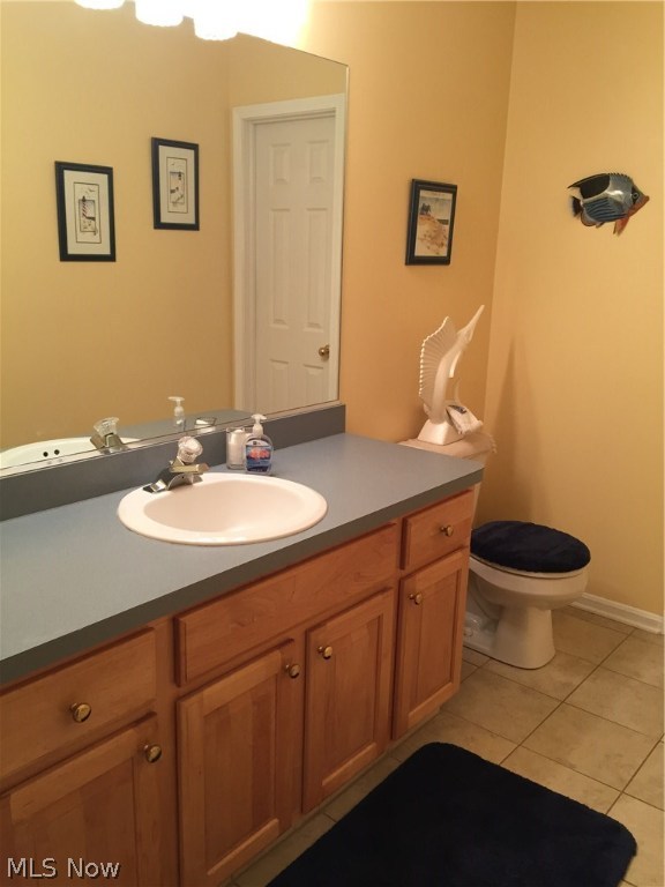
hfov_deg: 48.2
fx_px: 743
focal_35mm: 29
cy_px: 444
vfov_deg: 61.7
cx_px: 332
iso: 64
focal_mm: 4.15
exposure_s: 1/33
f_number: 2.2
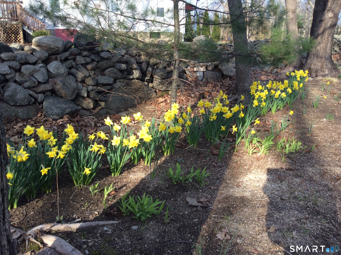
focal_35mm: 32
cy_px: 128
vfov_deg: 44.1
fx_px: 315
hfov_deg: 56.9
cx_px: 170
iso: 32
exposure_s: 1/287
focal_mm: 3.3
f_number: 2.4
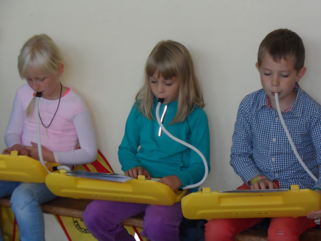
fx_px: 1243
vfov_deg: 11.1
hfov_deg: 14.7
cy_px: 120
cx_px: 160
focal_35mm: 134
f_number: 5.2
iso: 400
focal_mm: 24.6
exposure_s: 1/60
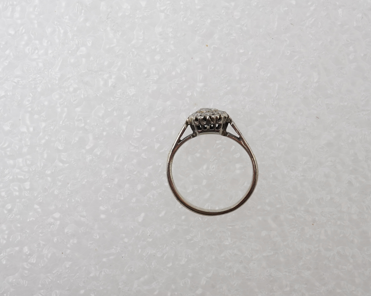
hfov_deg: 31.4
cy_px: 147
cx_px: 205
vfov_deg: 25.4
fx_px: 659
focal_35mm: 60
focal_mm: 30
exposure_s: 1/125
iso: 500
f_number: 20
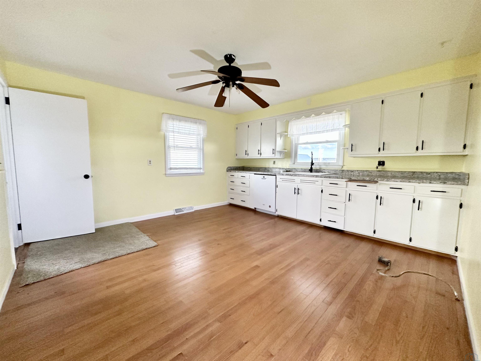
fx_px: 195
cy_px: 180
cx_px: 240
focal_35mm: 14
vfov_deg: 85.7
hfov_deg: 102.1
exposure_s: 1/60
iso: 400
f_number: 2.2
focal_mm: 2.22
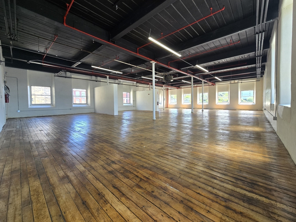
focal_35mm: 13
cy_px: 111
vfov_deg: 89.9
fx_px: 111
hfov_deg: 106.2
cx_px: 148
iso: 80
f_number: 2.2
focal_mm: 2.2
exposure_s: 1/120
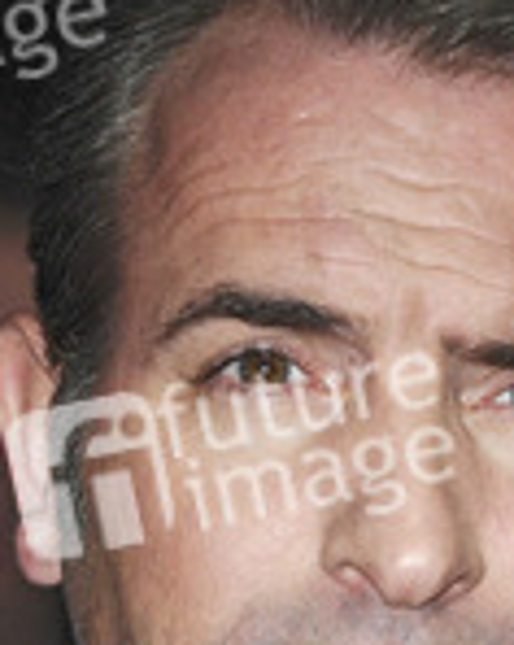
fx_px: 8727
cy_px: 676
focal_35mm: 458
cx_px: 359
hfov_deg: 3.4
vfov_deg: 4.2
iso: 640
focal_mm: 120
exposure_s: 1/250
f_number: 4.5
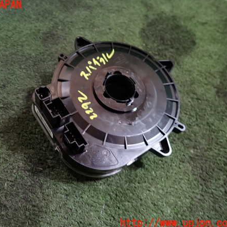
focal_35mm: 30
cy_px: 114
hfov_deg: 53.3
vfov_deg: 54.0
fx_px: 223
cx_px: 82
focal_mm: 4.5
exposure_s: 1/30
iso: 200
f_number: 2
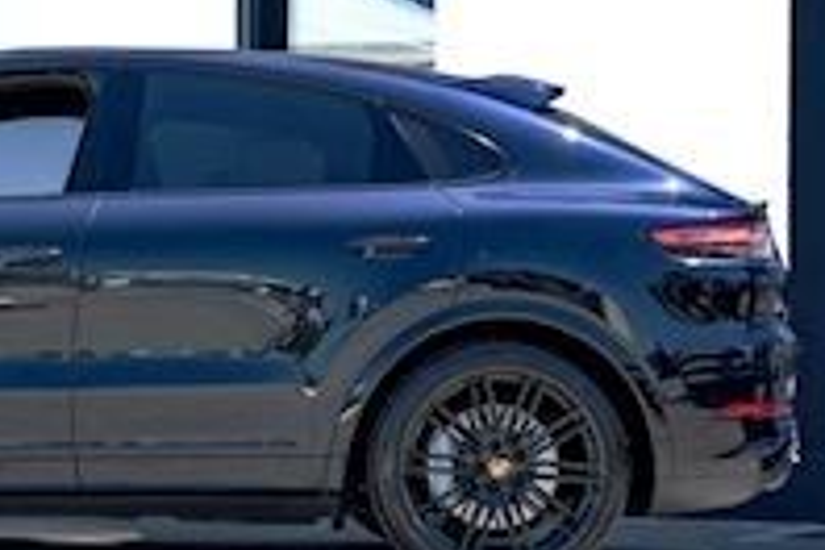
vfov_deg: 14.9
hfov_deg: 21.5
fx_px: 2095
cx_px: 4
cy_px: 358
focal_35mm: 91
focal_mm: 28.8
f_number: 2.8
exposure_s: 1/640
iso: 500
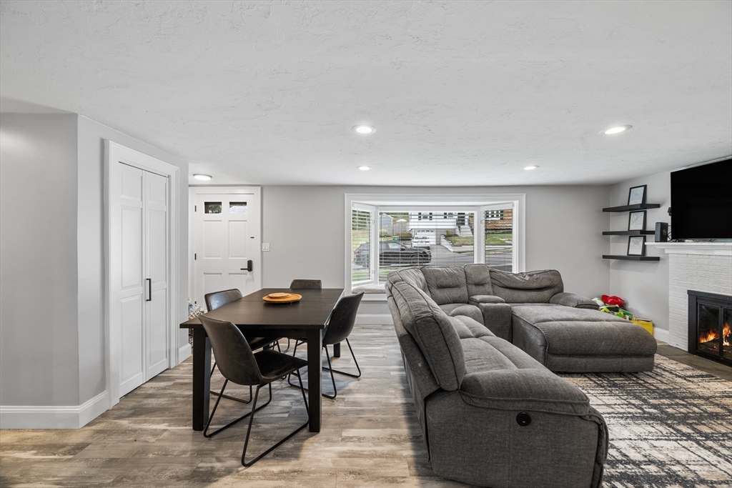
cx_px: 366
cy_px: 244
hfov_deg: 104.2
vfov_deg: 81.2
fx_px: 285
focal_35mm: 14
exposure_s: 1/1.67
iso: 250
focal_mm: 14
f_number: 7.1
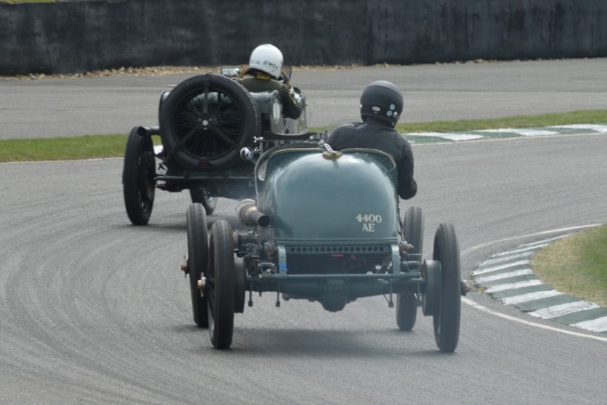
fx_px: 6324
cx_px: 304
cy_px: 202
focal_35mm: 375
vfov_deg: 3.7
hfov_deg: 5.5
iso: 400
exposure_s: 1/320
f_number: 14
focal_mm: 250
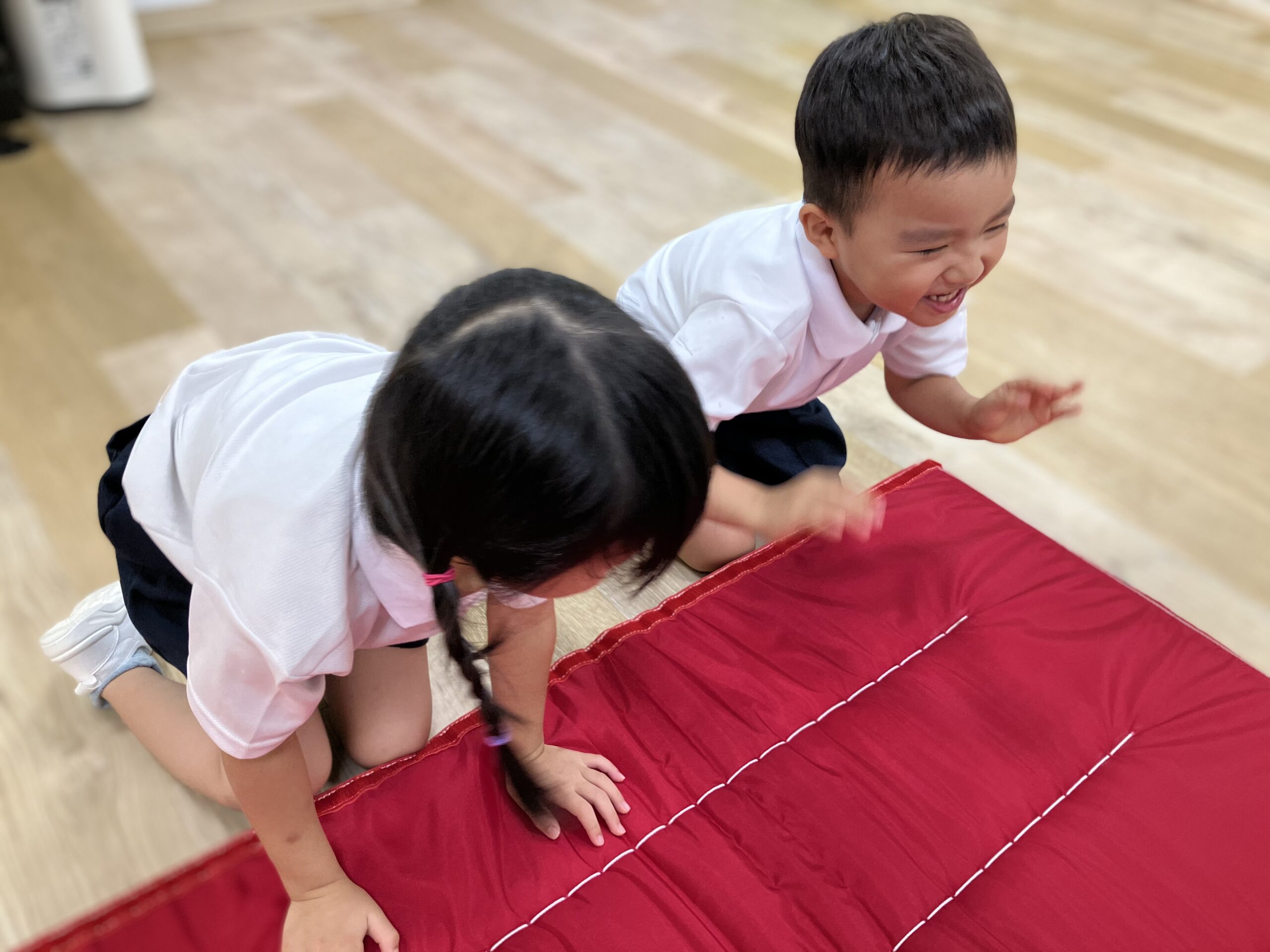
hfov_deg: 63.4
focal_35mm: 28
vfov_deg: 49.7
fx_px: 1027
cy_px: 476
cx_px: 635
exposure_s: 1/66
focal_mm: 3.99
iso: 80
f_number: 1.8
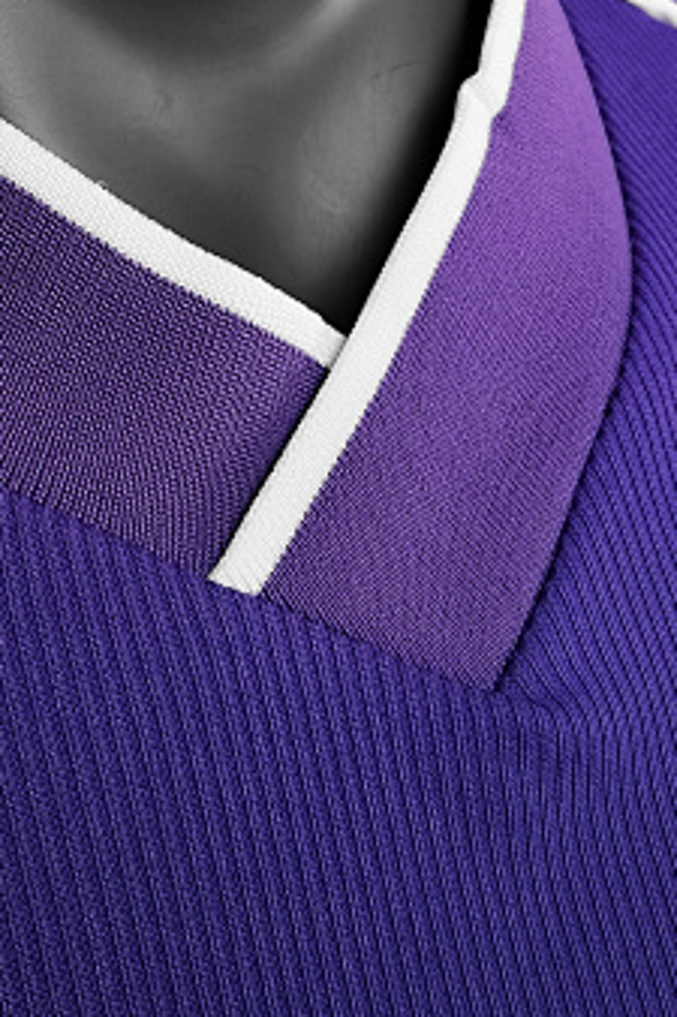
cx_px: 69
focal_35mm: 93
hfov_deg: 14.5
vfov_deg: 21.2
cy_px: 21
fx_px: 2626
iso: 160
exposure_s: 1/100
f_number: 1.8
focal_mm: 5.58
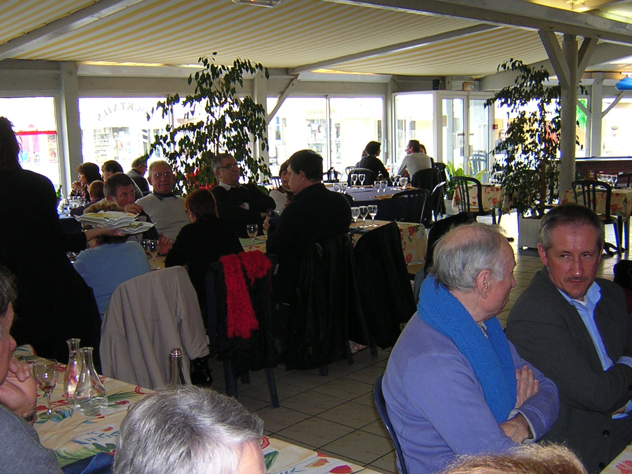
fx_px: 730
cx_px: 308
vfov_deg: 35.9
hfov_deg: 46.8
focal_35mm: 40
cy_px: 254
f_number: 2.6
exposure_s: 1/60.1
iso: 178
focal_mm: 4.7
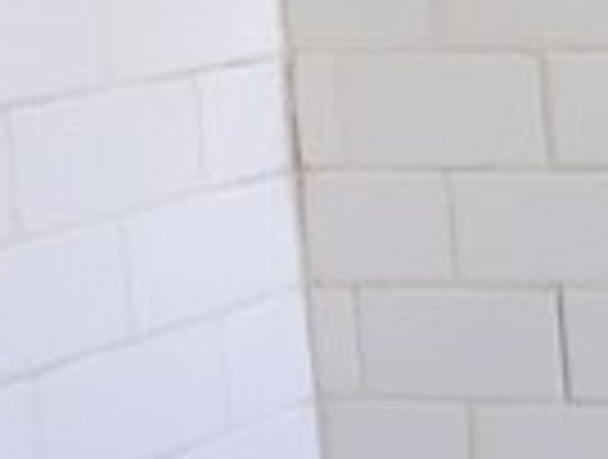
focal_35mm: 137
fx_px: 2413
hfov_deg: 12.0
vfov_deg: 10.8
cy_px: -9
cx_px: 1378
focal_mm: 4.15
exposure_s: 1/30
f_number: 2.2
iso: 40
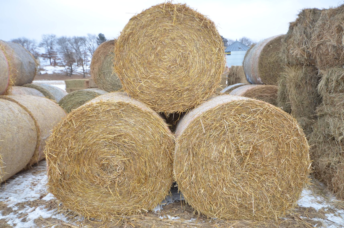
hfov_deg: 70.6
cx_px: 172
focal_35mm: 26
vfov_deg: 50.2
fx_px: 243
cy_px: 114
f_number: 5.6
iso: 100
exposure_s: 1/100
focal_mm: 17
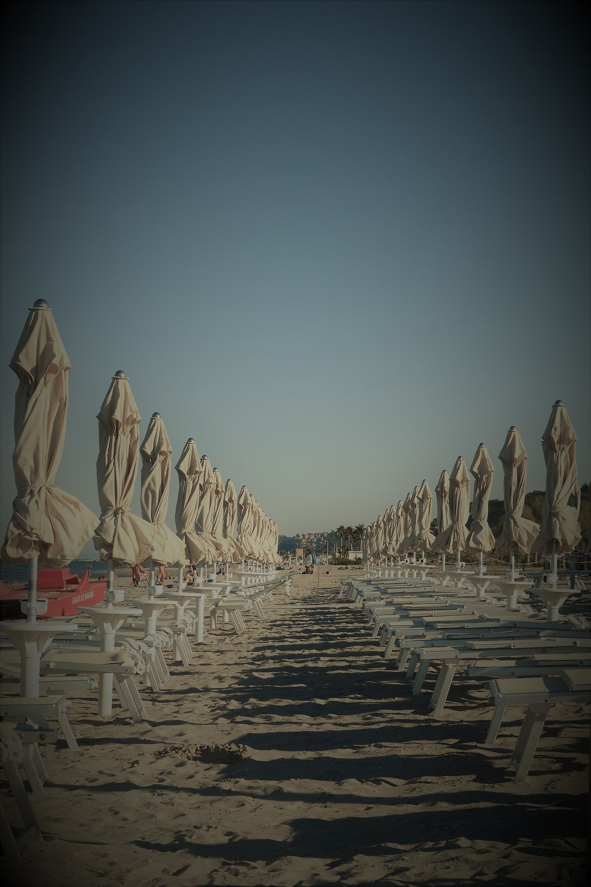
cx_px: 296
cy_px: 444
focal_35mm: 60
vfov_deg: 33.4
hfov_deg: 22.6
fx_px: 1477
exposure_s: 1/500
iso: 320
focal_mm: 40
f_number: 11
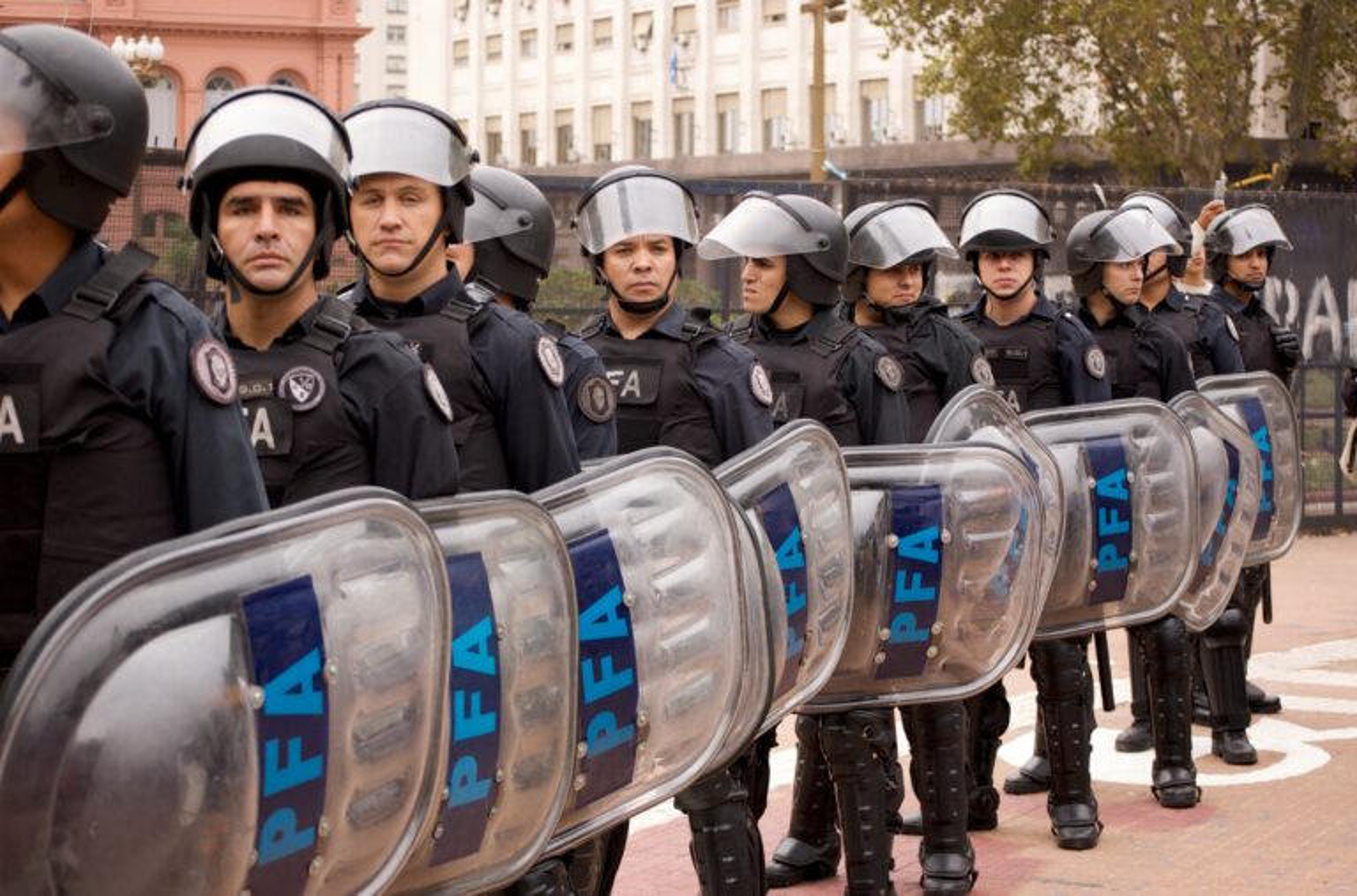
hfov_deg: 24.7
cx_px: 678
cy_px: 448
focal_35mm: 82
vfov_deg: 16.4
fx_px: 3100
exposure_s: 1/125
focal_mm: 55
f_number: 5.6
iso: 200
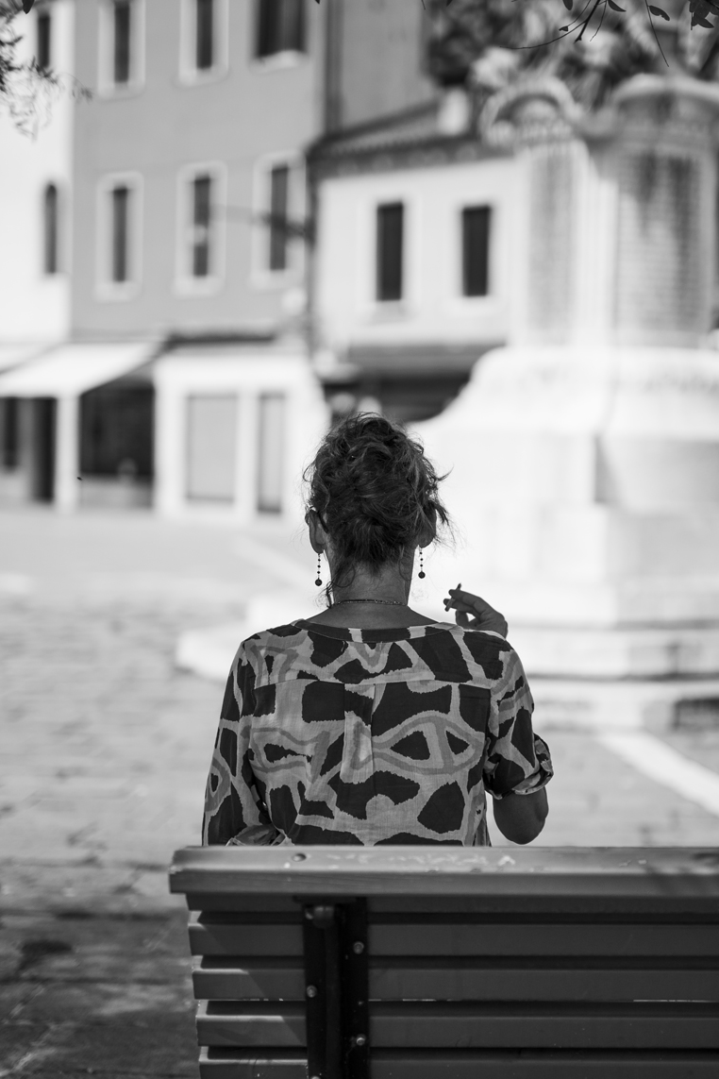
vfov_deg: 28.8
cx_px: 475
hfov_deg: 19.4
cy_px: 580
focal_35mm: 70
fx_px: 2097
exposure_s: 1/8000
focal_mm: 50
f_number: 1.4
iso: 100
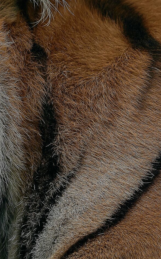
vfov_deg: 3.6
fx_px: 4054
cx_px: -108
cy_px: 121
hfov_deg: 2.3
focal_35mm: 577
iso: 800
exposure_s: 1/800
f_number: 5.6
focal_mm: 224
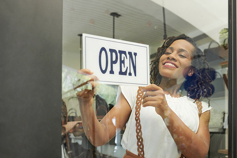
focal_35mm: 35
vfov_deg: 37.9
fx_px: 230
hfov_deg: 54.4
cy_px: 79
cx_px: 118
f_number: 3.5
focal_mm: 35
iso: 1250
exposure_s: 1/250
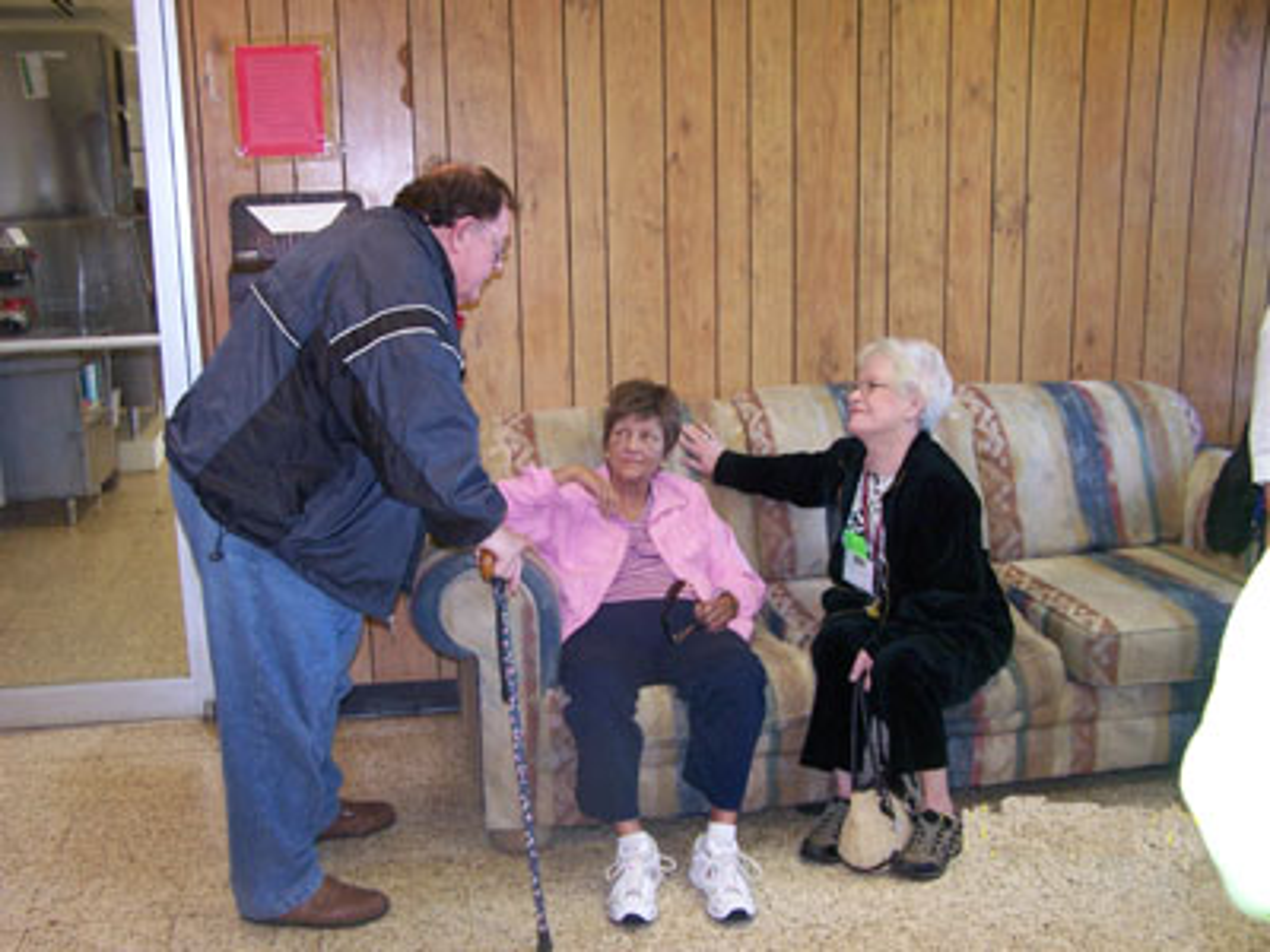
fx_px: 1394
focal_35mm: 38
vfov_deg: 37.7
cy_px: 476
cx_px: 635
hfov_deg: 49.0
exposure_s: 1/60
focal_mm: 6.3
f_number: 2.8
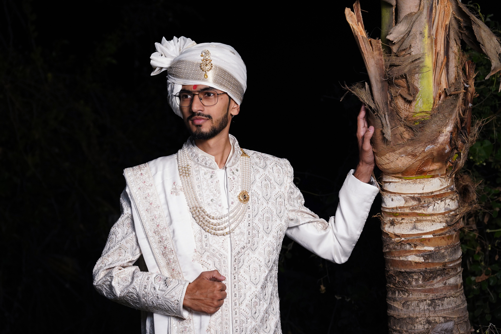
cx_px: 250
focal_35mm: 77
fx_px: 1071
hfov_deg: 26.3
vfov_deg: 17.7
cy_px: 167
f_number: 4.5
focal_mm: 77
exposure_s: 1/125
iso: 1600
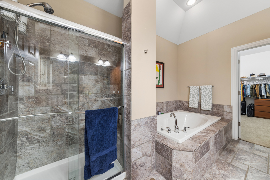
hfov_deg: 112.6
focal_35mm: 12
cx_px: 135
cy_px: 90
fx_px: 90
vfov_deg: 90.0
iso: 250
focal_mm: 12
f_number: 10
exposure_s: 1/4
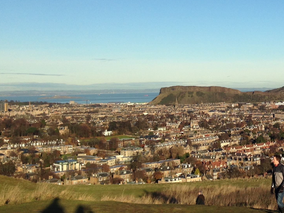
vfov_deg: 19.9
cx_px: 313
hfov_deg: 24.5
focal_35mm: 74
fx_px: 607
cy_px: 83
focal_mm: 4.12
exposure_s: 1/1748
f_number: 2.4
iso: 50
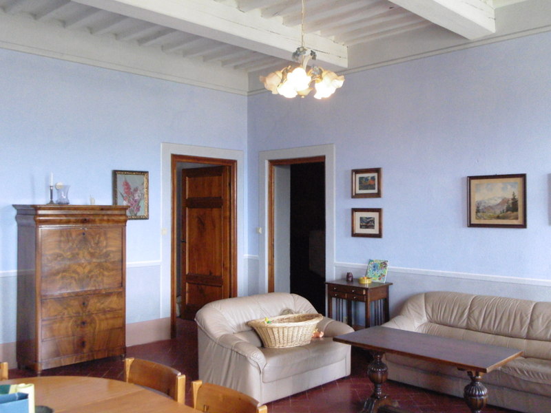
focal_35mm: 35
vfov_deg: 40.7
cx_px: 276
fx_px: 557
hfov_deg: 52.6
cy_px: 206
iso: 400
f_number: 3.5
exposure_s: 1/40
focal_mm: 6.4
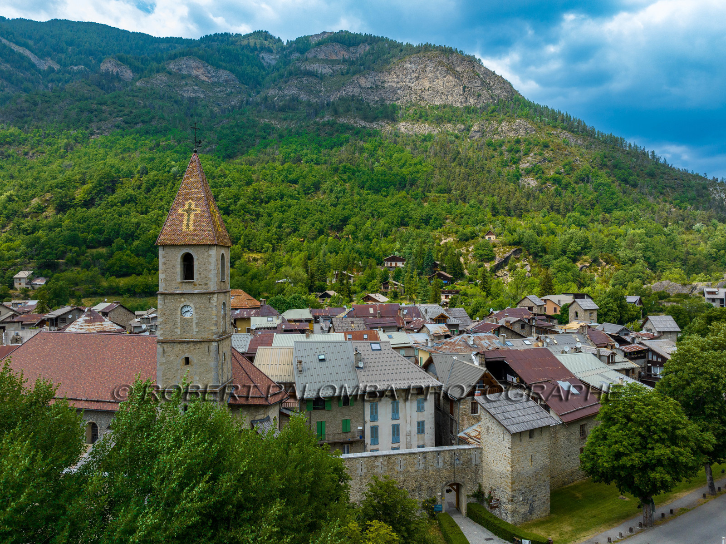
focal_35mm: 24
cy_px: 272
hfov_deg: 71.6
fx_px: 503
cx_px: 363
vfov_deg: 56.8
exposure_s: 1/240
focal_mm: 12.3
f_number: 8
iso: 200
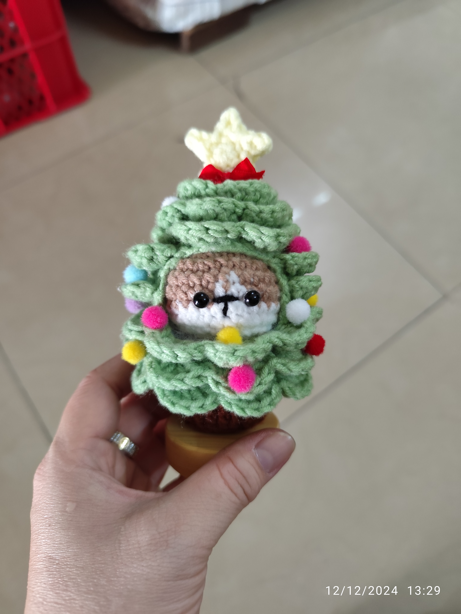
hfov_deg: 58.9
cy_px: 307
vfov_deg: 73.9
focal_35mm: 23
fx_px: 408
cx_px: 230
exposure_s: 1/50
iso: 1600
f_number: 1.65
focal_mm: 6.19
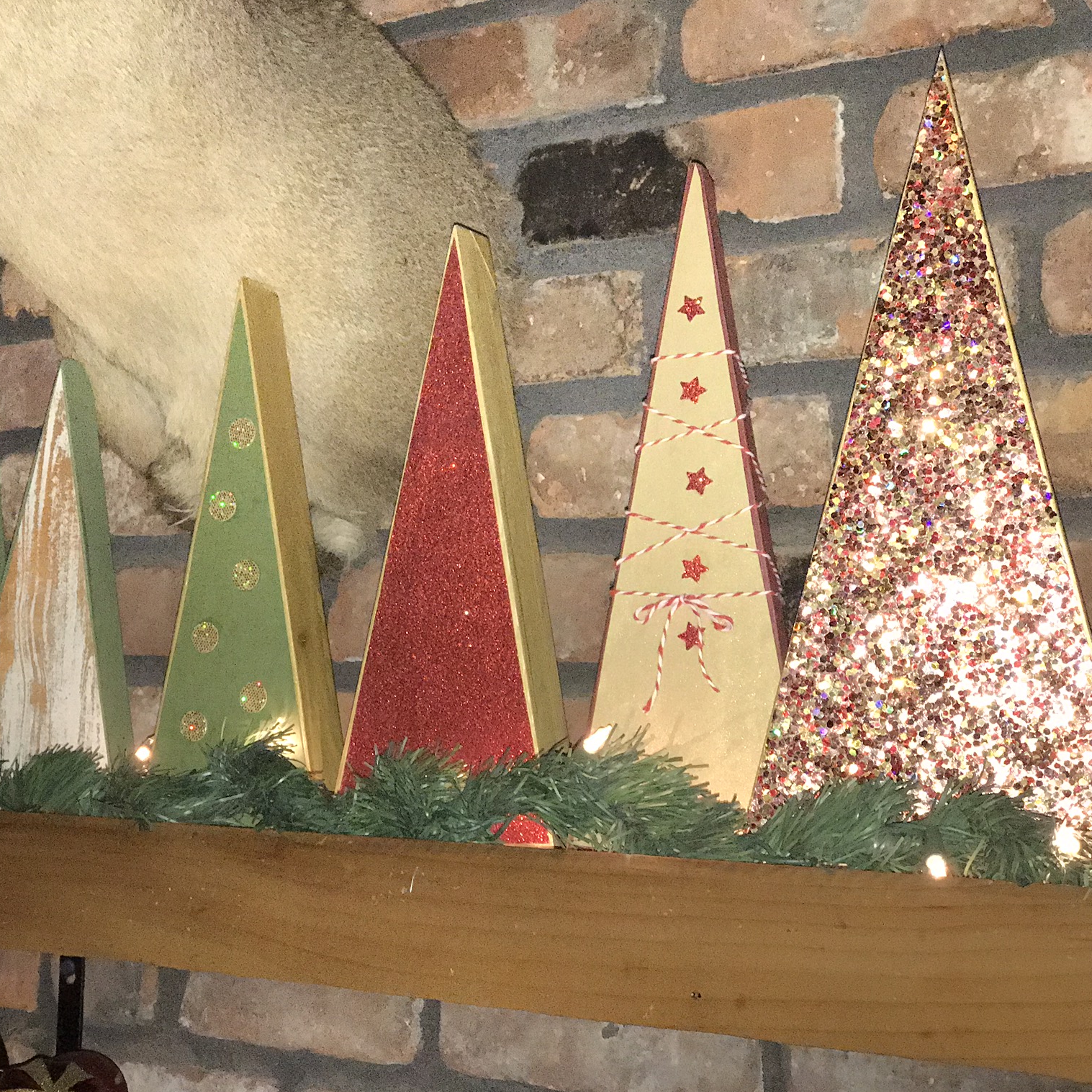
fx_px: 2427
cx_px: 364
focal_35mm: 68
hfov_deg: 25.2
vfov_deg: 25.4
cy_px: 546
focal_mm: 6.6
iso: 320
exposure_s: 1/60
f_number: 2.8
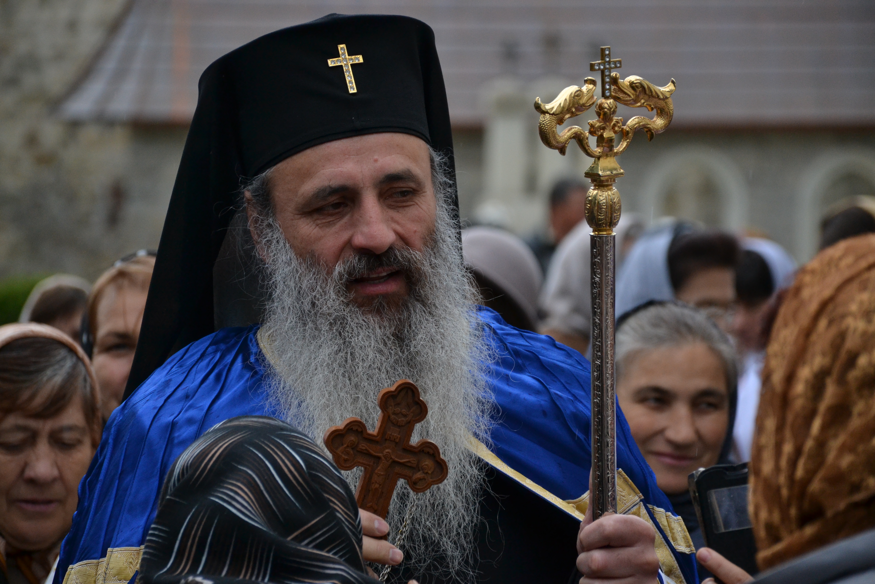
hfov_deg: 9.8
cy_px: 292
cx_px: 438
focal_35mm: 210
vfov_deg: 6.5
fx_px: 5104
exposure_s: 1/400
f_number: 5.6
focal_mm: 140
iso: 800
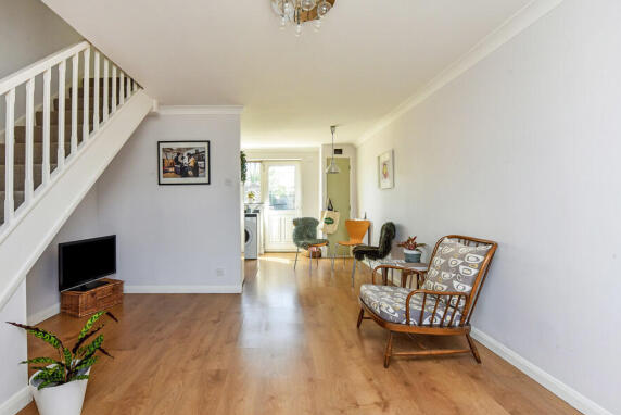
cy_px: 211
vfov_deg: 73.8
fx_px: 276
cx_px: 268
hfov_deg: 96.1
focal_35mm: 16
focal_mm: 14
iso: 640
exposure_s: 1/30
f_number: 9
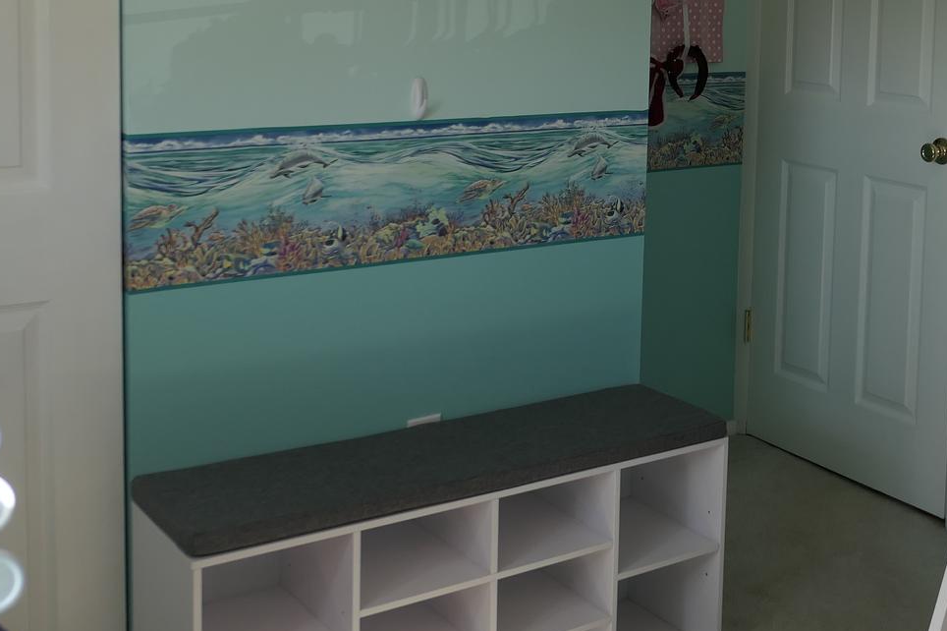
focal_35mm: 51
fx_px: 1341
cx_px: 715
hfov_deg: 37.9
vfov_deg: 25.8
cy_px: 89
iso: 125
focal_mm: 8.8
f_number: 2.5
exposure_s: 1/125
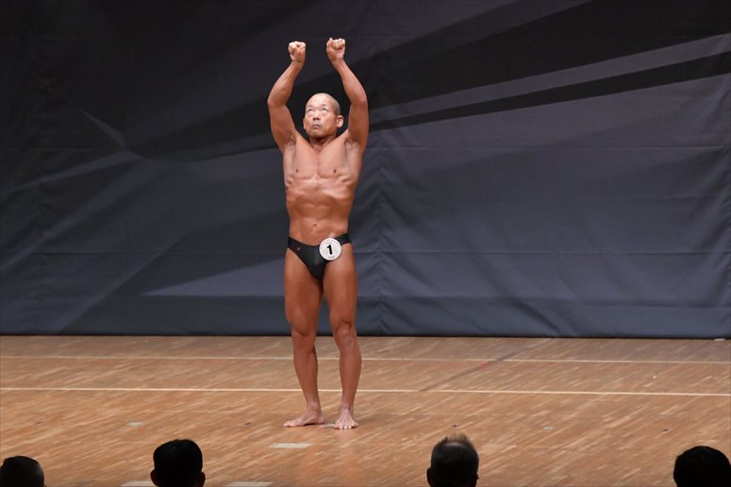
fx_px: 5175
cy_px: 244
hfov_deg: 8.1
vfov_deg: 5.4
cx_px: 366
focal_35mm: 255
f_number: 5.6
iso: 6400
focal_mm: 170
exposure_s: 1/400
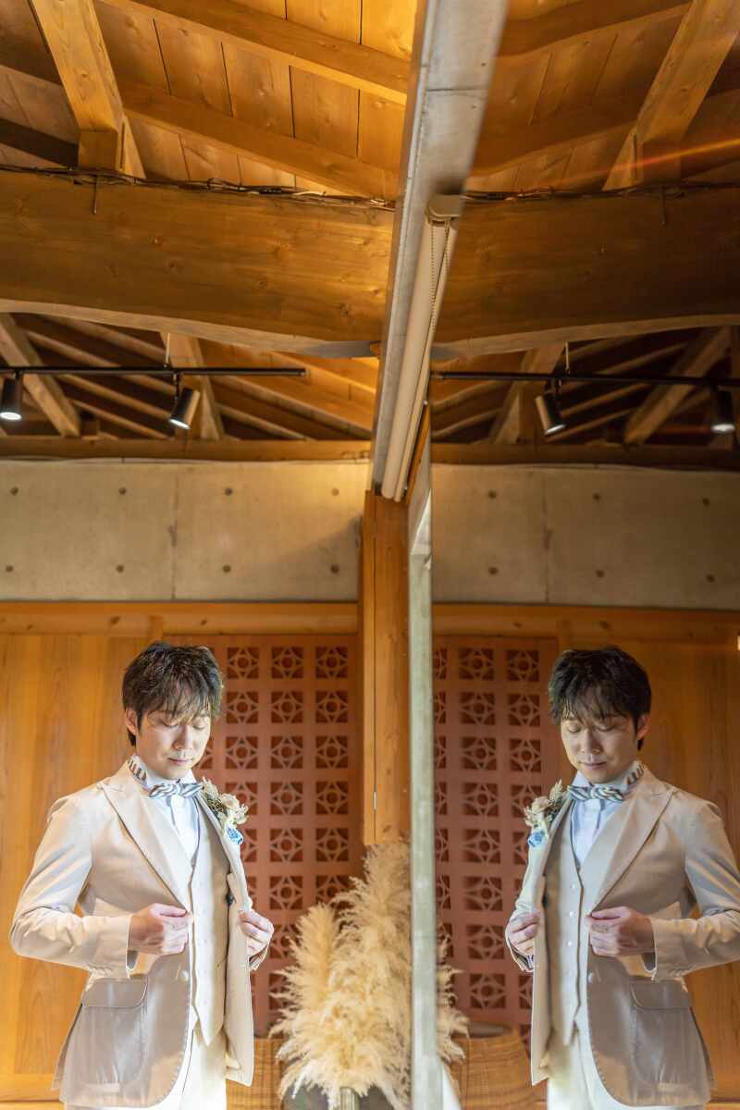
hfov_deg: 36.9
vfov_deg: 53.1
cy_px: 555
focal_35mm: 36
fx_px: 1110
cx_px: 370
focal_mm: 36
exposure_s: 1/160
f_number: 2.2
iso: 250
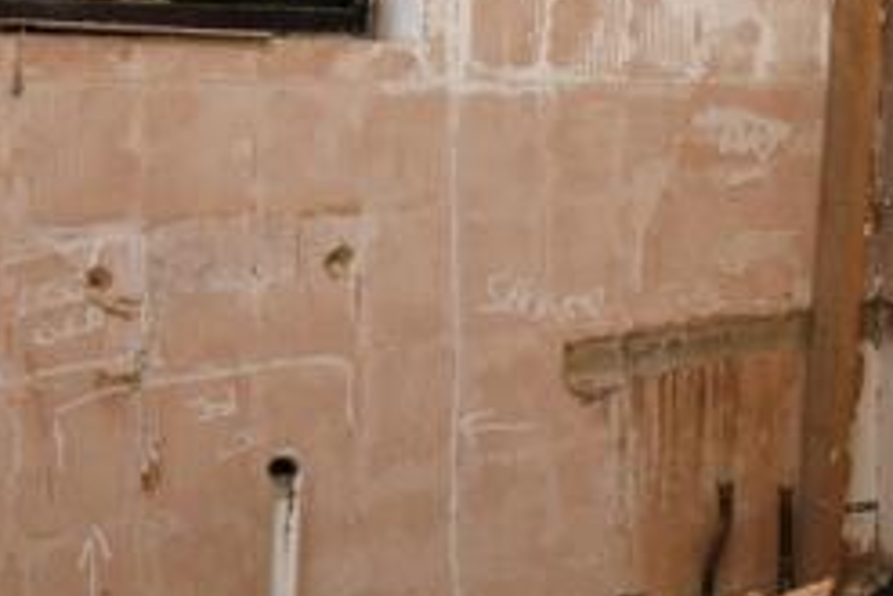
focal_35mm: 58
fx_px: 1440
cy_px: 139
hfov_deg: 31.1
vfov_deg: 23.1
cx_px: 951
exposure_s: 1/60
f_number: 10
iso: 640
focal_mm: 14
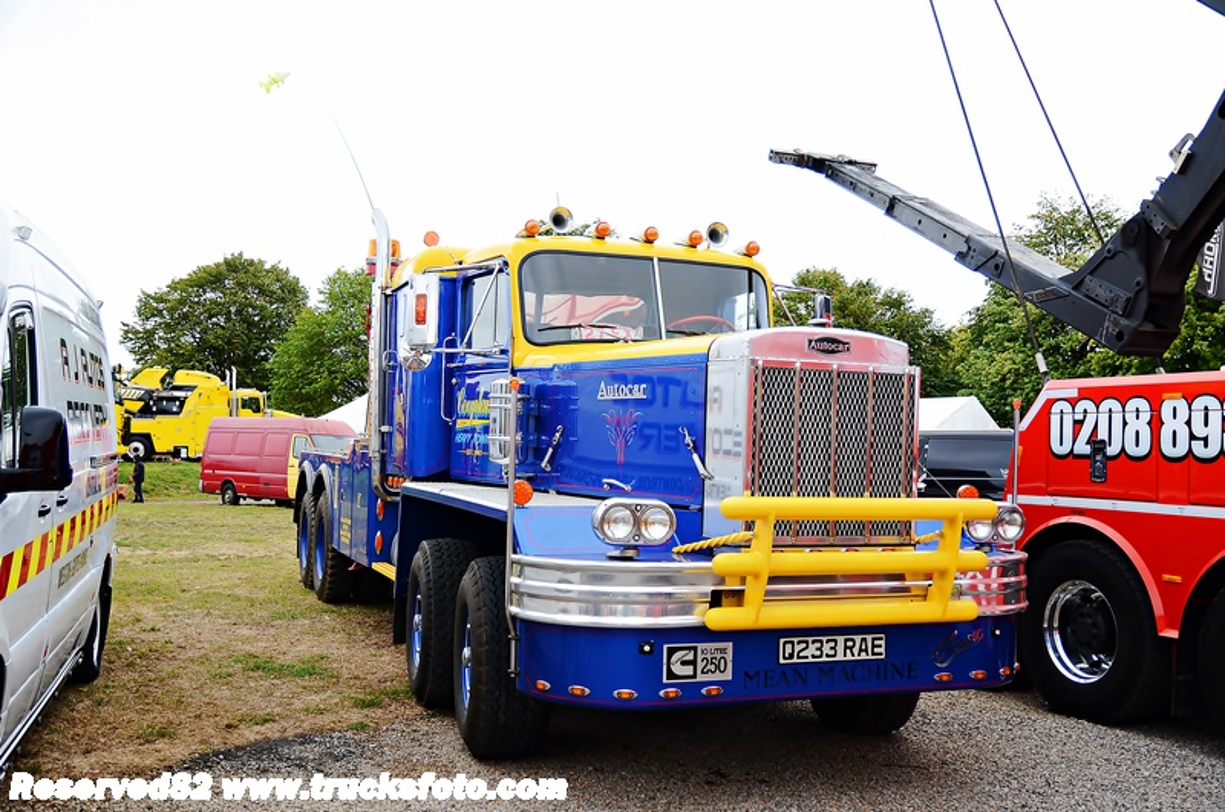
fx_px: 1223
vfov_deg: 36.7
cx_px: 612
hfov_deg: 53.2
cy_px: 406
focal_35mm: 36
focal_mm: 24
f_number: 3.2
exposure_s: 1/400
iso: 100
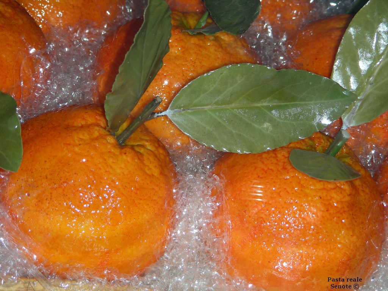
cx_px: 194
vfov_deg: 8.6
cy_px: 146
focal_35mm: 172
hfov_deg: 11.5
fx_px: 1928
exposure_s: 1/204
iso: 50
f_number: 3.5
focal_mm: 28.7
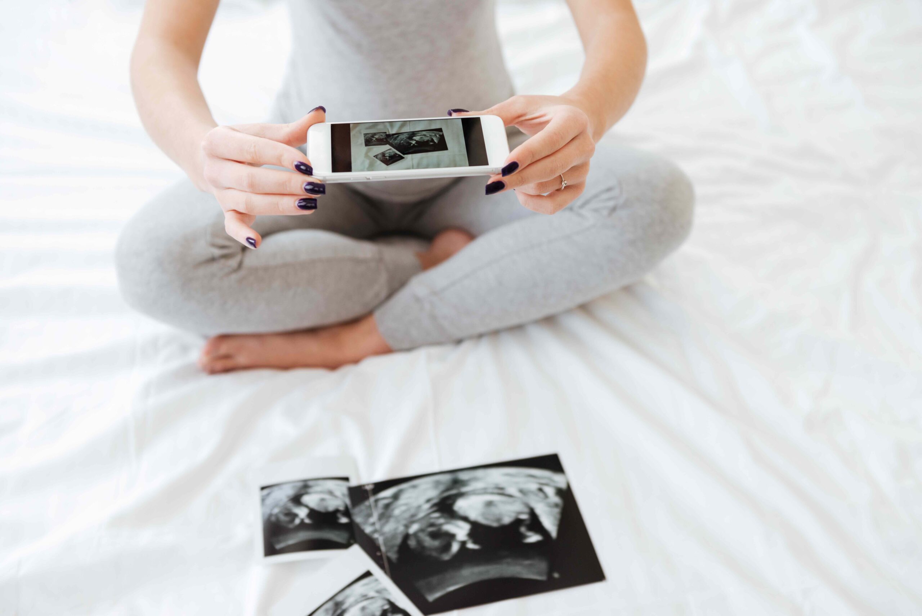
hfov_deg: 43.6
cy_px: 308
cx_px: 461
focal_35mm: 45
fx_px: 1153
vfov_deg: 29.9
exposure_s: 1/100
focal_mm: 45
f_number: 3.2
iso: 400
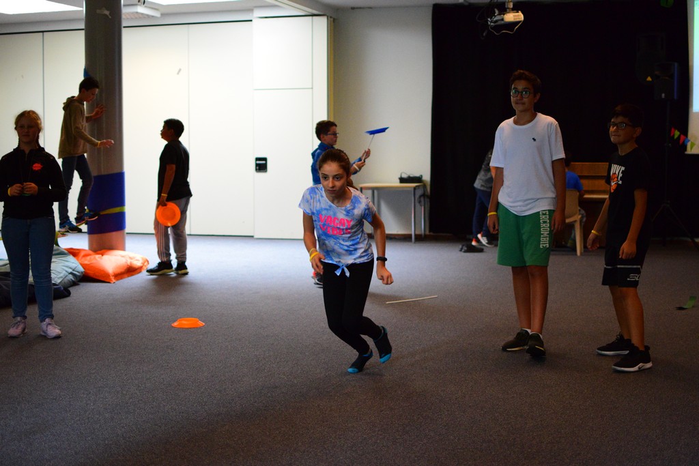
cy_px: 233
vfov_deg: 25.8
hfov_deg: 37.8
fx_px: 1019
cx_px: 350
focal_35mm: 52
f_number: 2
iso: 3200
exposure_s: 1/320
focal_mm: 35
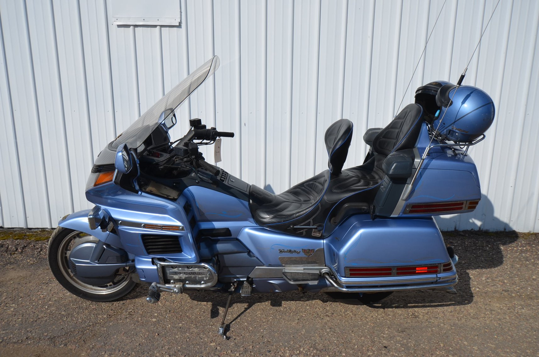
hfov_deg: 62.0
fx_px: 448
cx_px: 270
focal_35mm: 30
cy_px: 178
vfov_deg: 43.4
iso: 100
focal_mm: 20
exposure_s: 1/400
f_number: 10
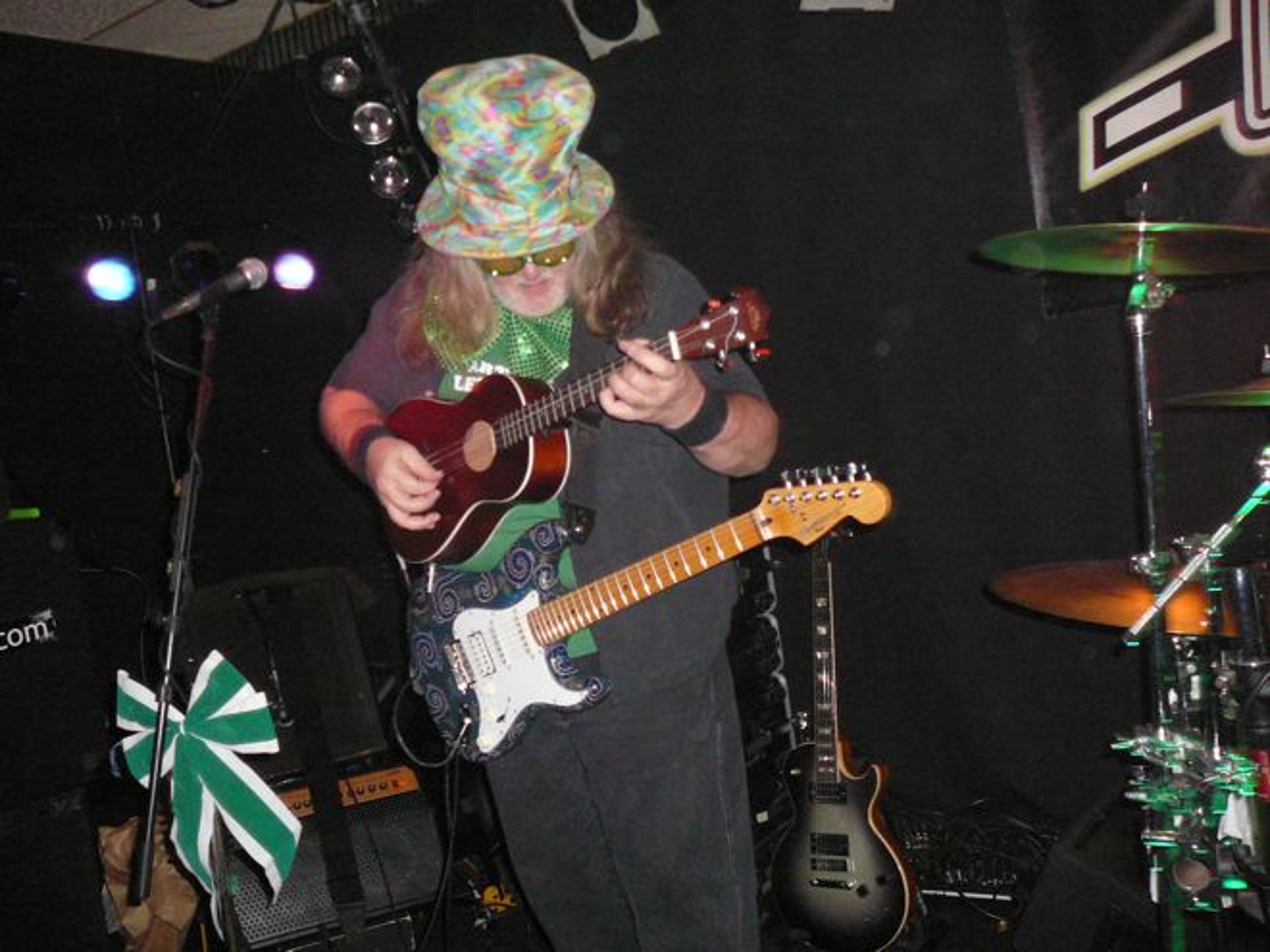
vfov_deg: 40.7
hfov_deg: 52.6
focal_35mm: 35
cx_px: 635
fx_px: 1284
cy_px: 476
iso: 400
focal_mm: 5.2
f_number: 2.8
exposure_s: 1/30
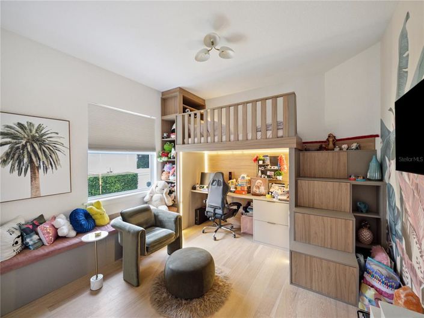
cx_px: 212
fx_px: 172
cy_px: 159
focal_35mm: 14
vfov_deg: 85.7
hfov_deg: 102.1
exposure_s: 1/100
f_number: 4
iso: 1600
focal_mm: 7
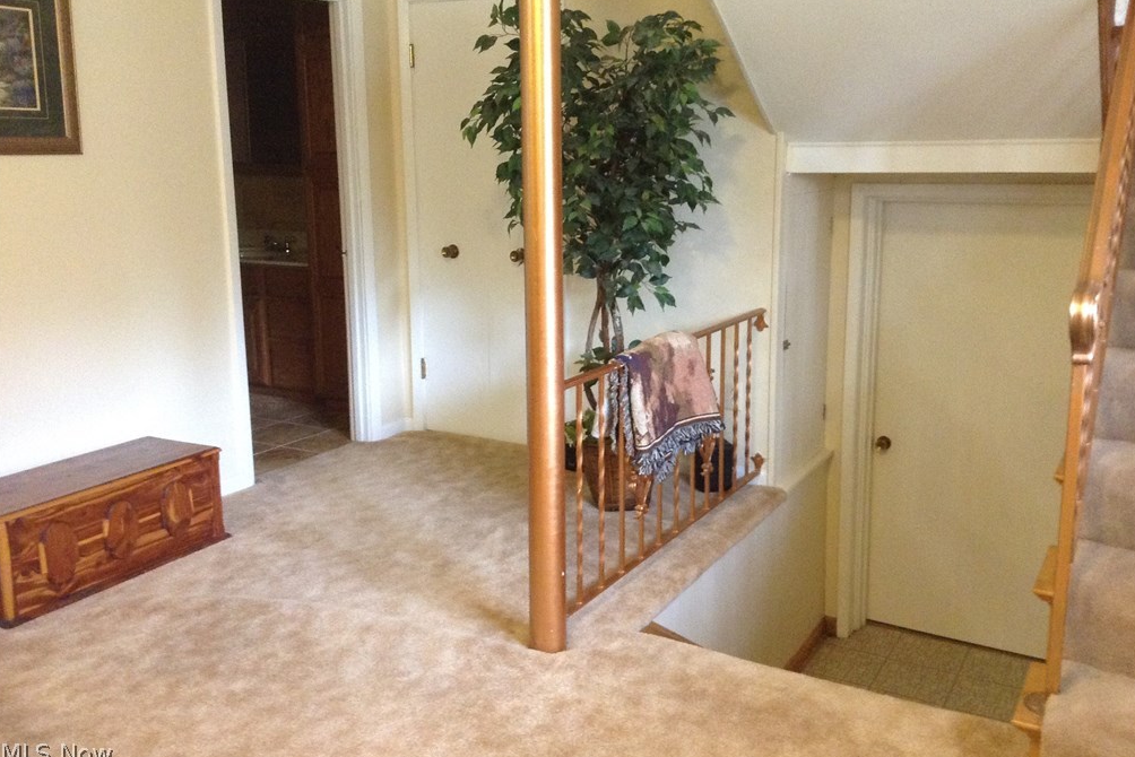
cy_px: 339
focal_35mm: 35
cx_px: 574
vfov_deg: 37.8
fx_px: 1104
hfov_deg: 54.4
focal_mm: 3.3
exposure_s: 1/17
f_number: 2.4
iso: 250
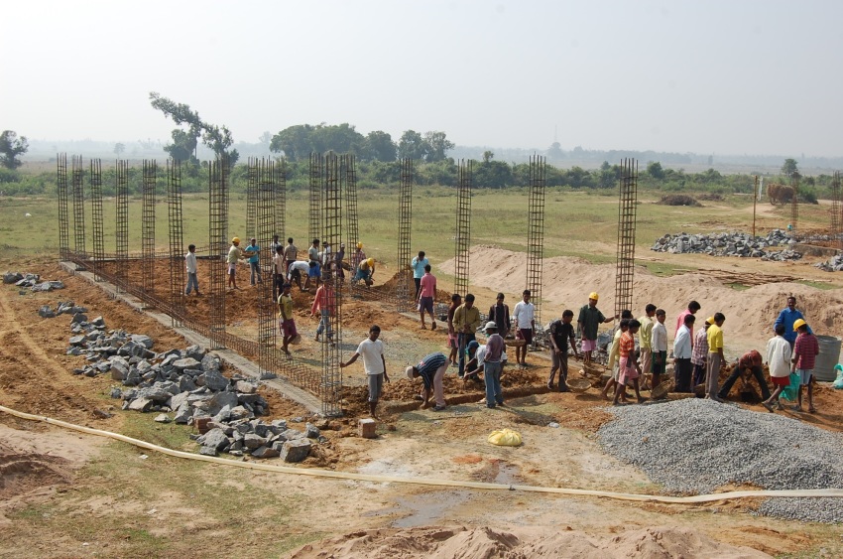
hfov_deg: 43.7
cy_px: 280
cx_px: 422
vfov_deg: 29.7
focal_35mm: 45
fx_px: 1052
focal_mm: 30
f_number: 9
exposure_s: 1/320
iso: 200
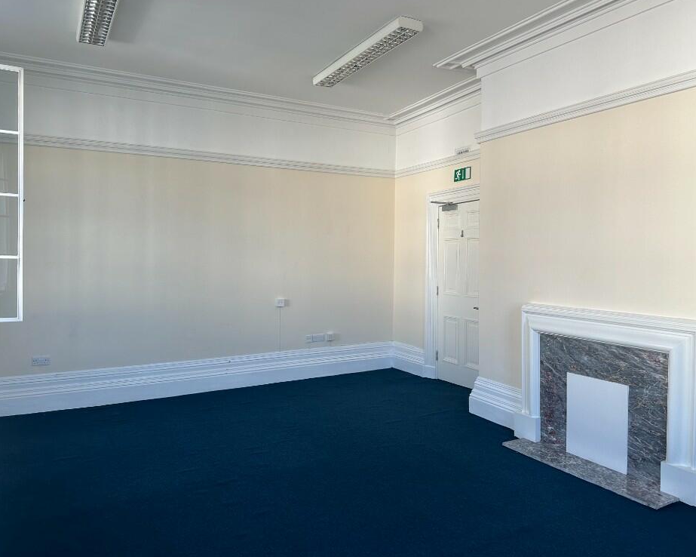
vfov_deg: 54.9
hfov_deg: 66.0
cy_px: 274
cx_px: 371
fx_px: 535
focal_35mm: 26
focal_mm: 6.86
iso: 64
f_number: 1.78
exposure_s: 1/165
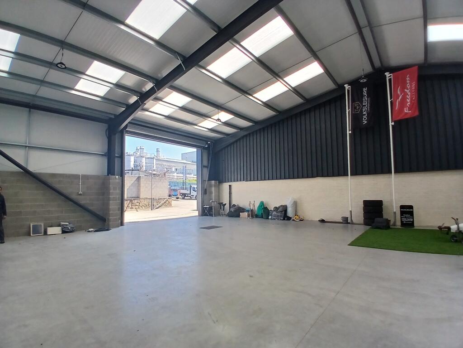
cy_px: 174
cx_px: 232
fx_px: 227
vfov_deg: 74.7
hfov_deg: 91.0
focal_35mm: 17
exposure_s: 1/291
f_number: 2.2
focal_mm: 1.4
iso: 50
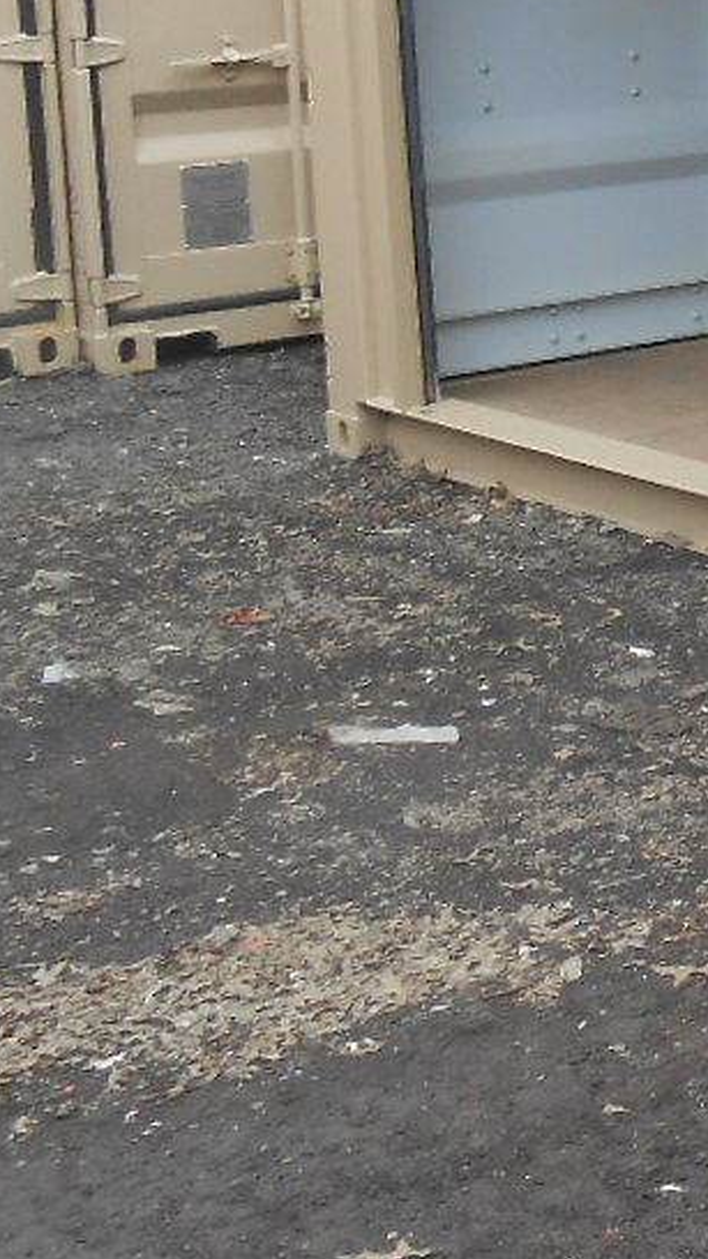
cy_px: 104
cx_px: 1635
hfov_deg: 12.0
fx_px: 2771
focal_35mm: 83
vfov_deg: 24.8
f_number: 3.5
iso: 100
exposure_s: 1/250
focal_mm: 4.6
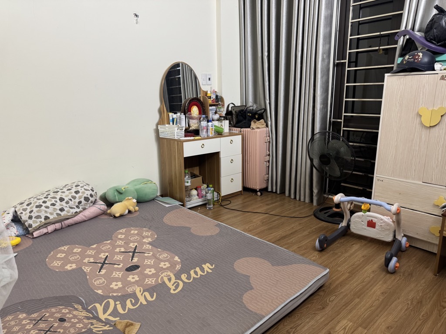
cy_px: 167
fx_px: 309
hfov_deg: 71.6
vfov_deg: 56.8
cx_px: 223
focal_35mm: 24
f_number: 1.78
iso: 125
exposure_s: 1/50
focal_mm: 6.76
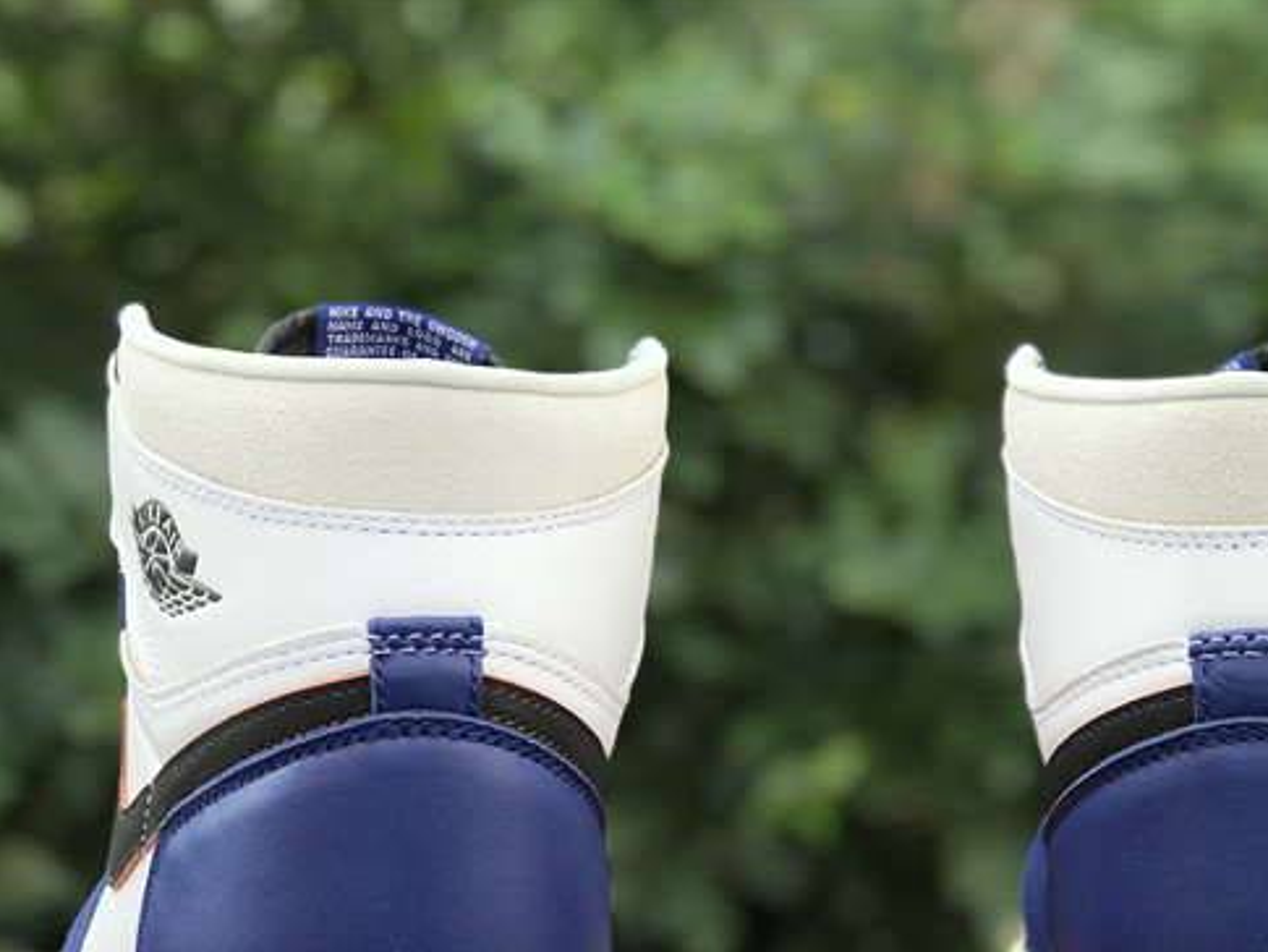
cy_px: 718
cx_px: 792
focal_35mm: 87
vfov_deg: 16.9
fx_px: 3188
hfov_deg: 22.4
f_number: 2.8
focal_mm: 6.6
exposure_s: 1/111
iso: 20
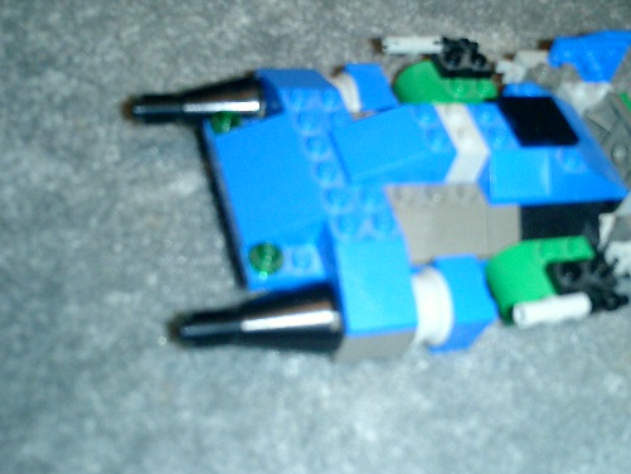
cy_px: 216
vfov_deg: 31.5
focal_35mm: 46
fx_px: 839
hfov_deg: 40.9
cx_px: 394
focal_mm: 7.5
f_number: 3.2
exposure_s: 1/30
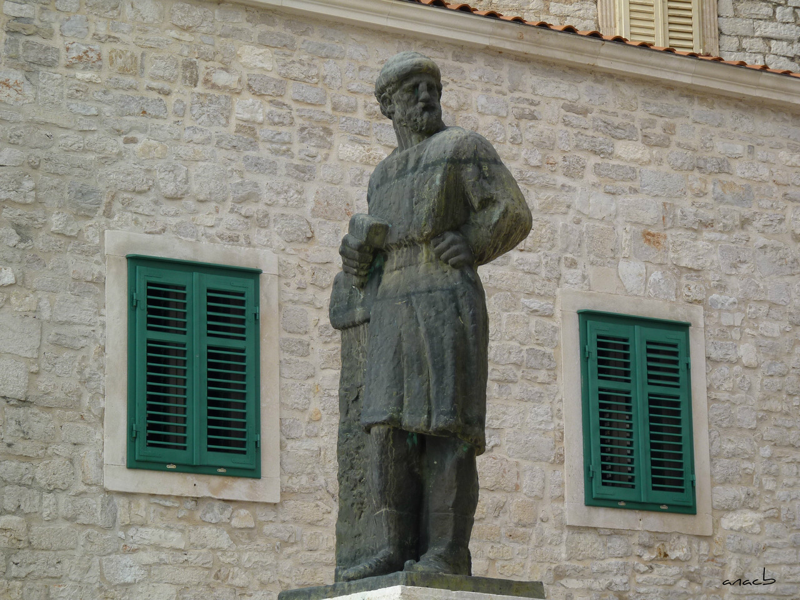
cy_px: 300
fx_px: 2981
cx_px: 400
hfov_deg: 15.3
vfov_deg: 11.5
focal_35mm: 129
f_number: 4.5
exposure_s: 1/250
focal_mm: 23
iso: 80
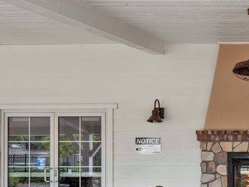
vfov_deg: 32.4
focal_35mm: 42
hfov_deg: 38.5
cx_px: 261
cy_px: 173
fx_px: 302
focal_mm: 8
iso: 200
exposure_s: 1/20
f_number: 9
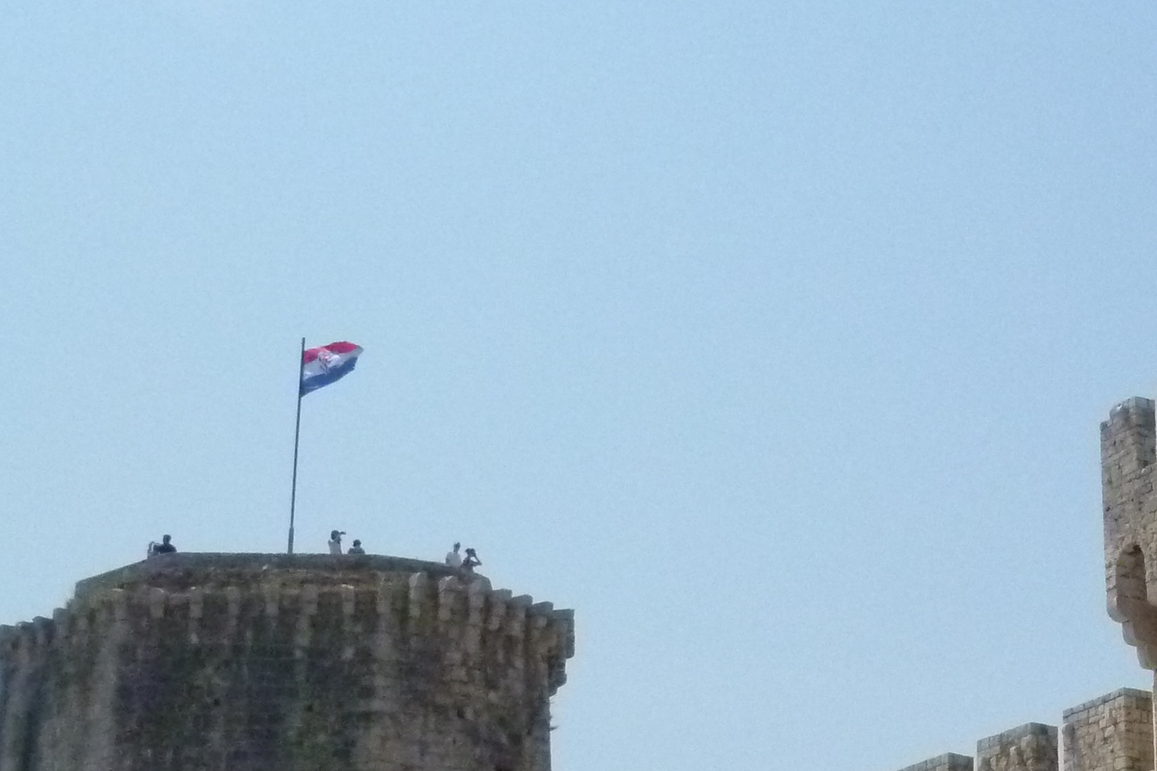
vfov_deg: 17.9
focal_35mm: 76
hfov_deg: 25.0
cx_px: 1229
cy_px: 515
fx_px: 2442
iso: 800
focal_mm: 5.7
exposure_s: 1/1600
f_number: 10
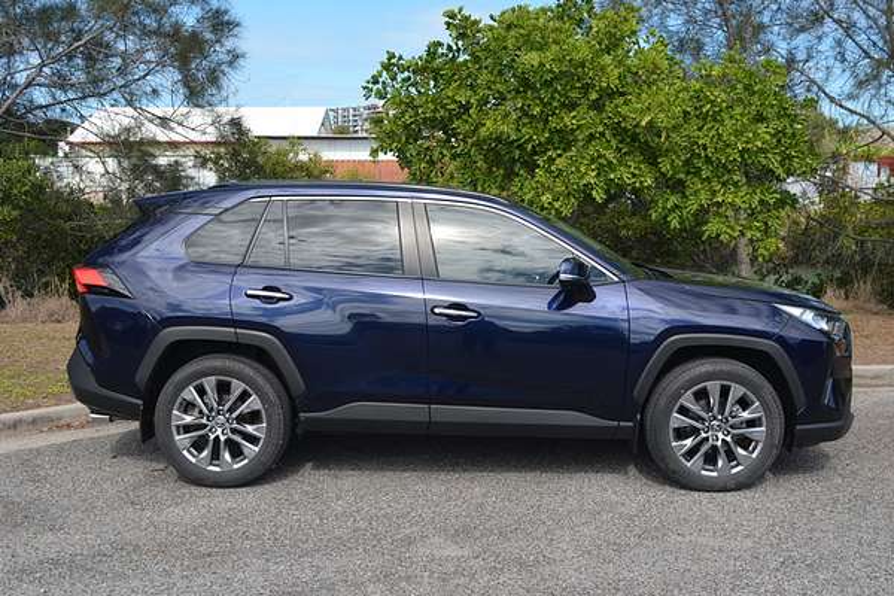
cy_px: 298
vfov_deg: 35.5
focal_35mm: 38
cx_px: 447
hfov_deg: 51.3
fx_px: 931
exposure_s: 1/250
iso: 110
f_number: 8
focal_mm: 25
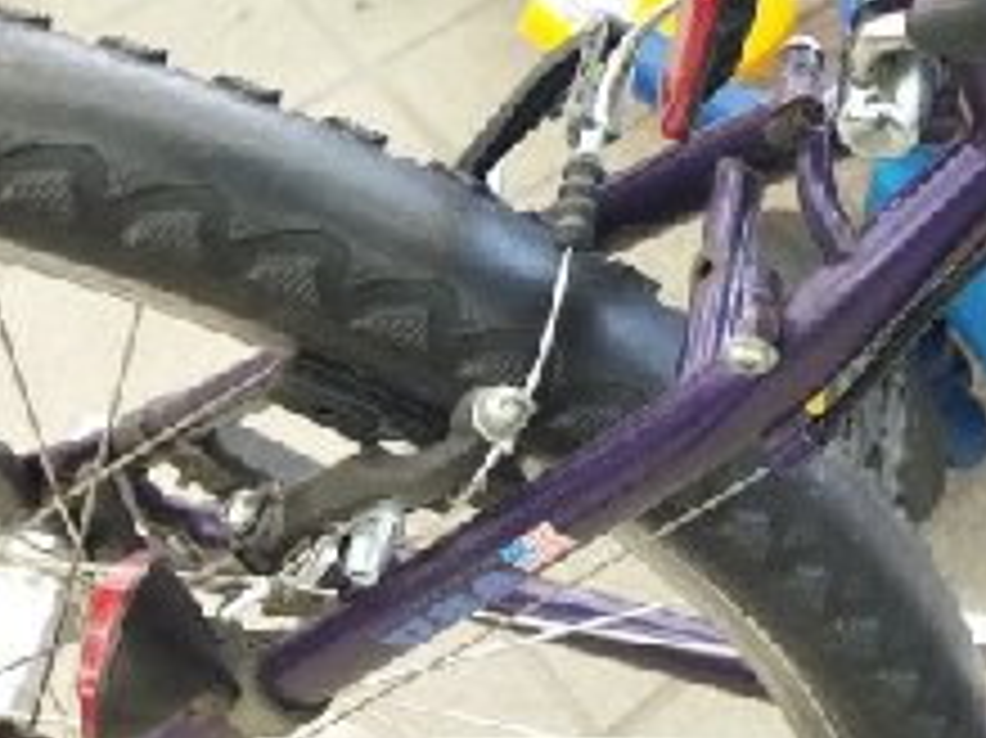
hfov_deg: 25.4
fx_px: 2107
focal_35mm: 74
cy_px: -144
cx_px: 914
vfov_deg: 18.8
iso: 198
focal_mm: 4.71
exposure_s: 1/60
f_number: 1.79
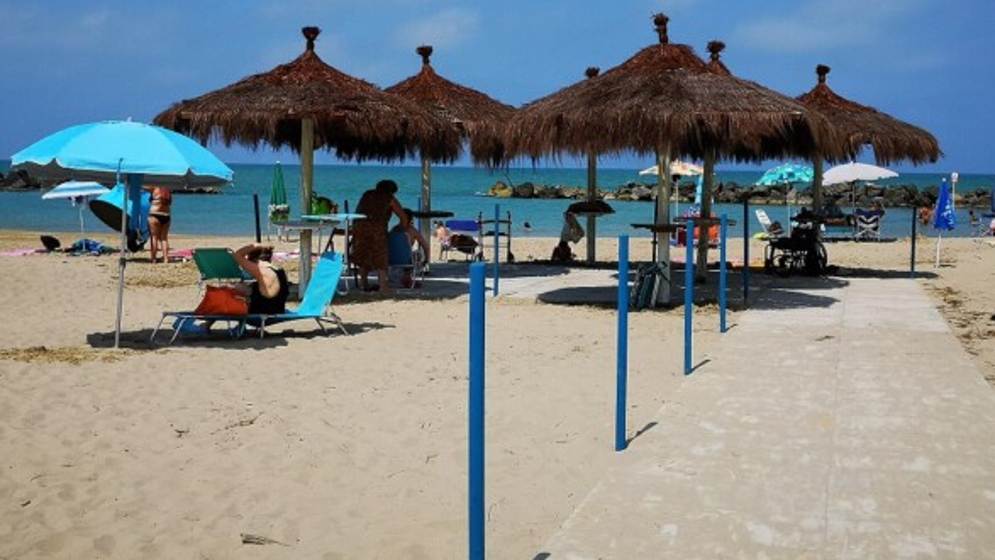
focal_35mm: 49
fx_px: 1293
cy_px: 212
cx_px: 505
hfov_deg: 42.1
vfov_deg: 24.4
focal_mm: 3.95
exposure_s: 1/3448
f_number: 1.8
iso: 50
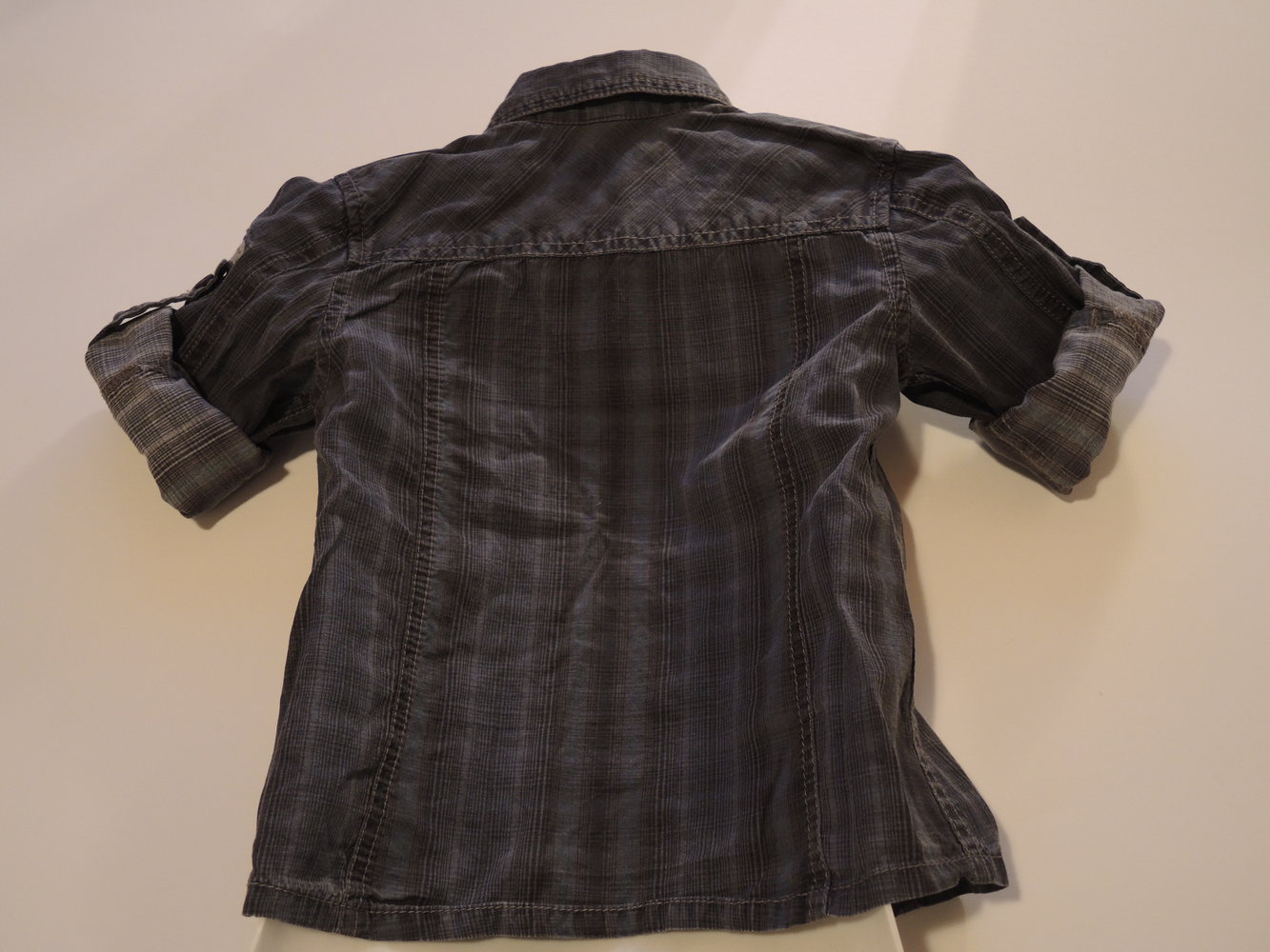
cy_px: 476
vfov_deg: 40.7
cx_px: 635
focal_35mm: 35
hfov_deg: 52.6
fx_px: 1284
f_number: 2.2
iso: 400
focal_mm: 7.6
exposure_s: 1/13
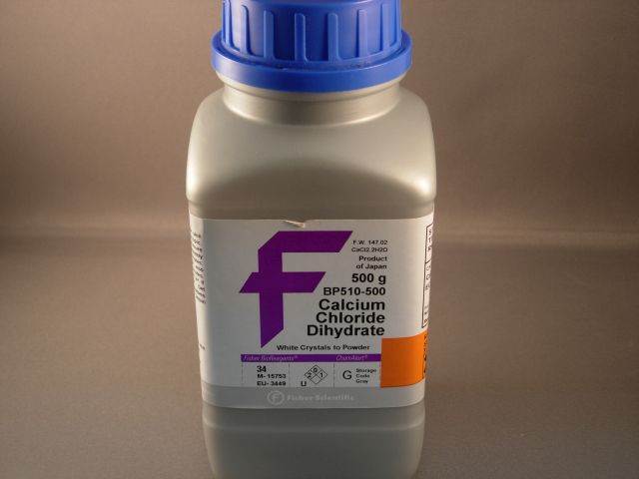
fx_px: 1126
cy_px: 240
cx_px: 320
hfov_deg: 31.7
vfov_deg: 24.0
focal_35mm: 61
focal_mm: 12.7
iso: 64
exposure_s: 1/26.1
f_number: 3.5
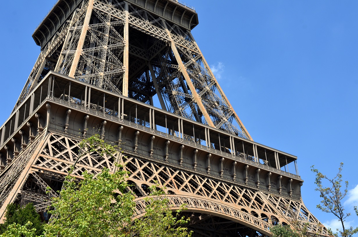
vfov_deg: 25.6
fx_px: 521
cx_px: 179
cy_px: 118
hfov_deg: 37.9
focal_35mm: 52
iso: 125
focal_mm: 35
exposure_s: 1/250
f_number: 8
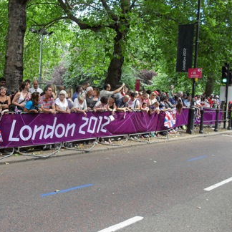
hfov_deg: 39.7
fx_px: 318
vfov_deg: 40.0
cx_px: 86
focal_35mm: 42
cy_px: 117
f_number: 3.2
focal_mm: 6.3
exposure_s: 1/90
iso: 100
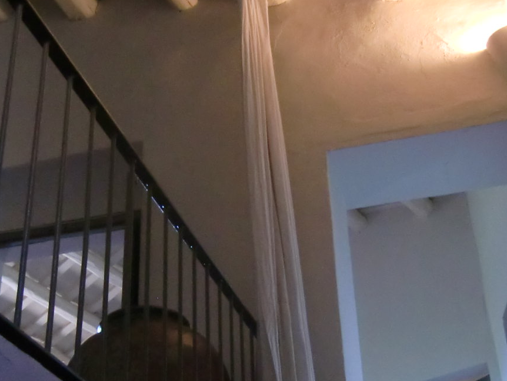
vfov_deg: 25.4
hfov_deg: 33.7
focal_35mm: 57
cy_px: 274
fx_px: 835
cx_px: 209
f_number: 3.2
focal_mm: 4.3
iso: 400
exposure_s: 1/15
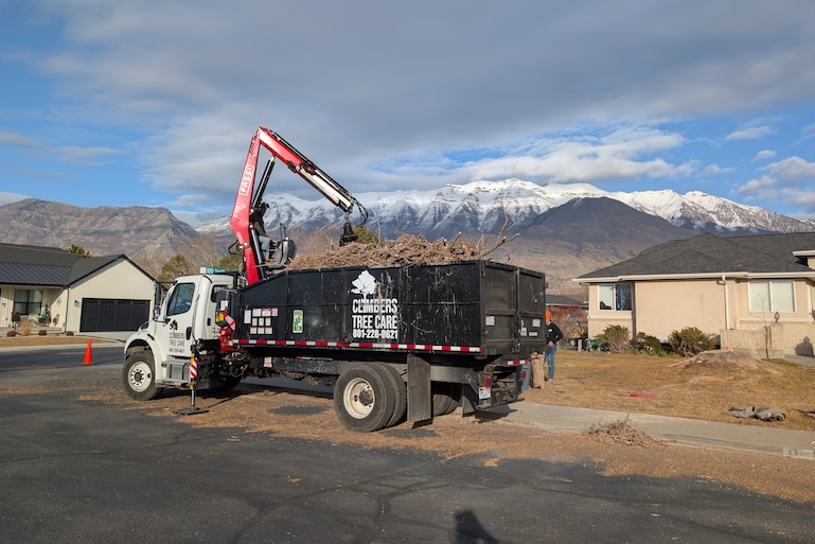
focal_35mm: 26
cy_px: 243
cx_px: 392
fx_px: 589
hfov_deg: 69.4
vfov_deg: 49.5
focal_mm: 6.9
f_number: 1.68
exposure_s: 1/1767
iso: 21
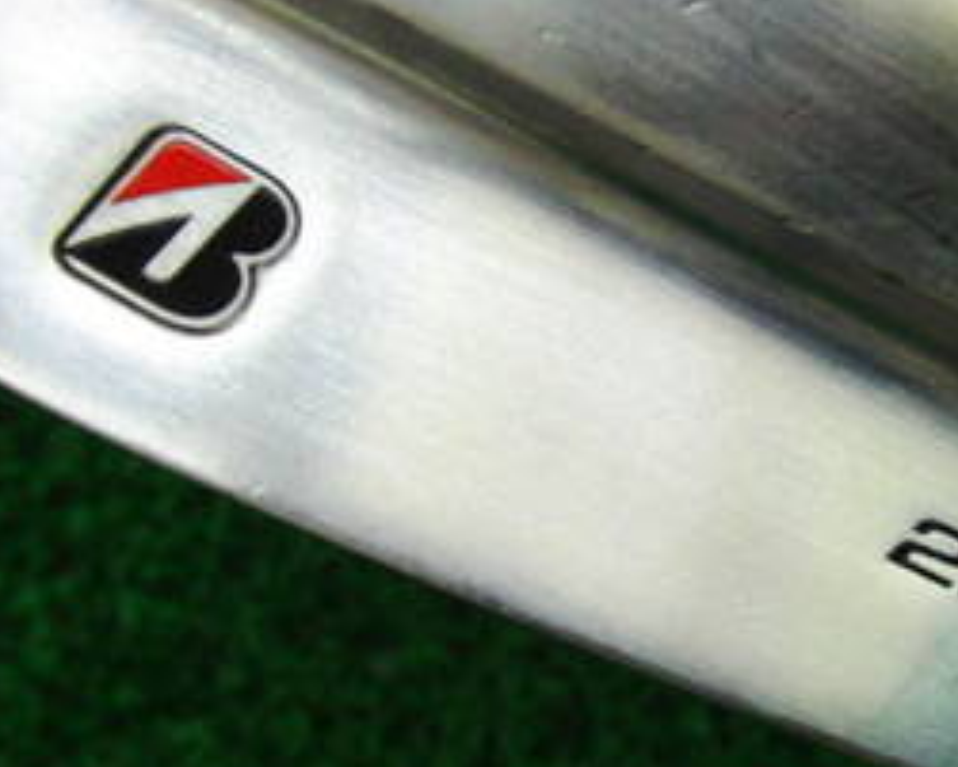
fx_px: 2609
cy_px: 389
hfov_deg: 20.5
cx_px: 813
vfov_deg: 16.7
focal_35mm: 92
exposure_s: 1/80
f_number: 3.6
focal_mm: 6.42
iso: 250
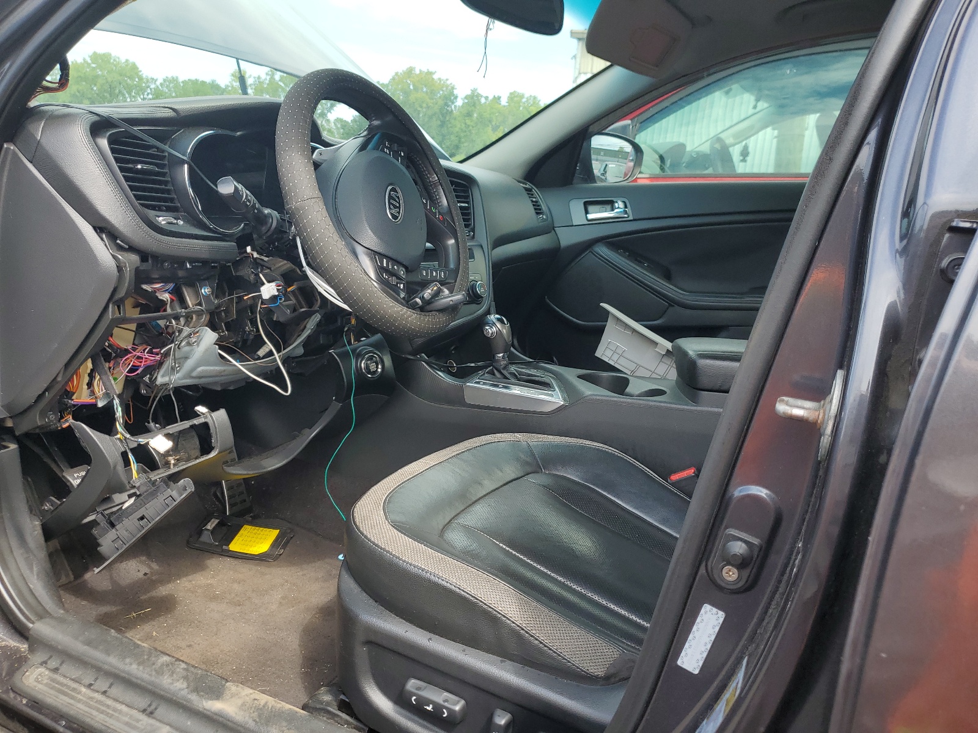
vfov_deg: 53.1
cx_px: 489
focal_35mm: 26
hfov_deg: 67.3
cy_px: 366
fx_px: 735
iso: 50
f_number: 1.5
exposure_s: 1/625
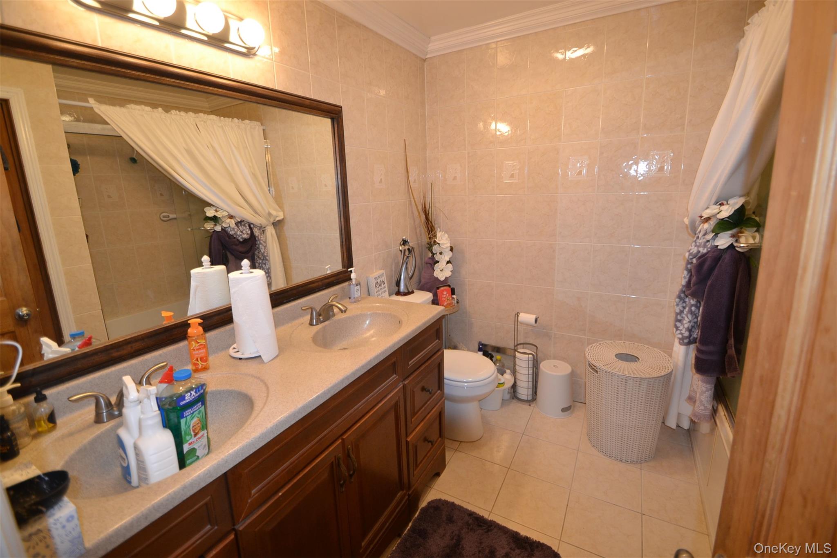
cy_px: 279
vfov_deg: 77.3
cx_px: 418
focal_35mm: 15
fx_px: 349
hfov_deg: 100.4
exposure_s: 1/60
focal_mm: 10
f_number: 3.5
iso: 400
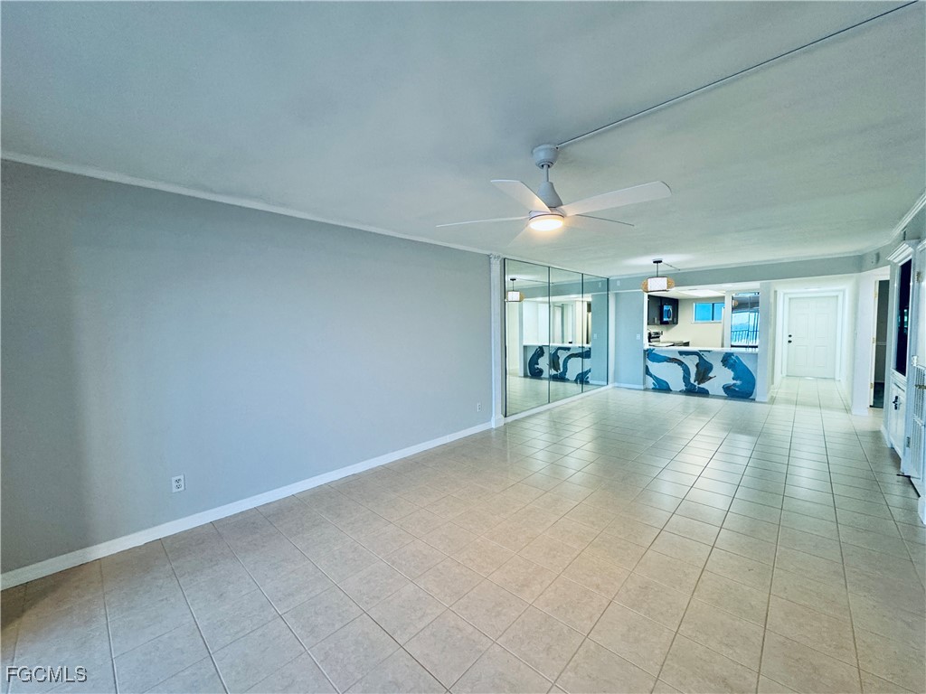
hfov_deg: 102.1
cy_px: 347
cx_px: 463
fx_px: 375
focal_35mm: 14
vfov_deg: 85.7
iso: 200
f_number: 2.2
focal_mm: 2.22
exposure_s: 1/120
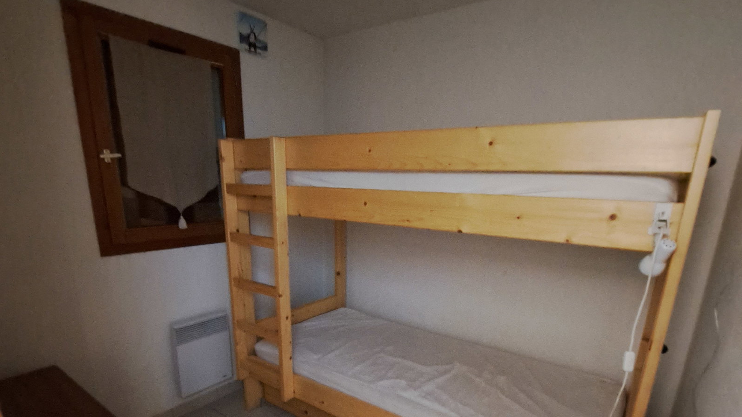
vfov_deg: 56.0
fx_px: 374
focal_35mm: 19
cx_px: 372
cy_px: 302
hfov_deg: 89.6
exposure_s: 1/20
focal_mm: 1.74
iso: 1000
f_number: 2.2
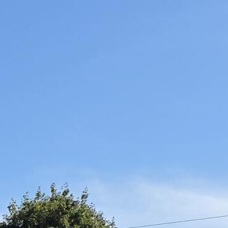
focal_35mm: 168
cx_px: -161
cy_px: 426
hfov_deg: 9.9
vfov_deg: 9.8
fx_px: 1252
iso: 80
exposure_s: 1/6574
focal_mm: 6.3
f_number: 1.7
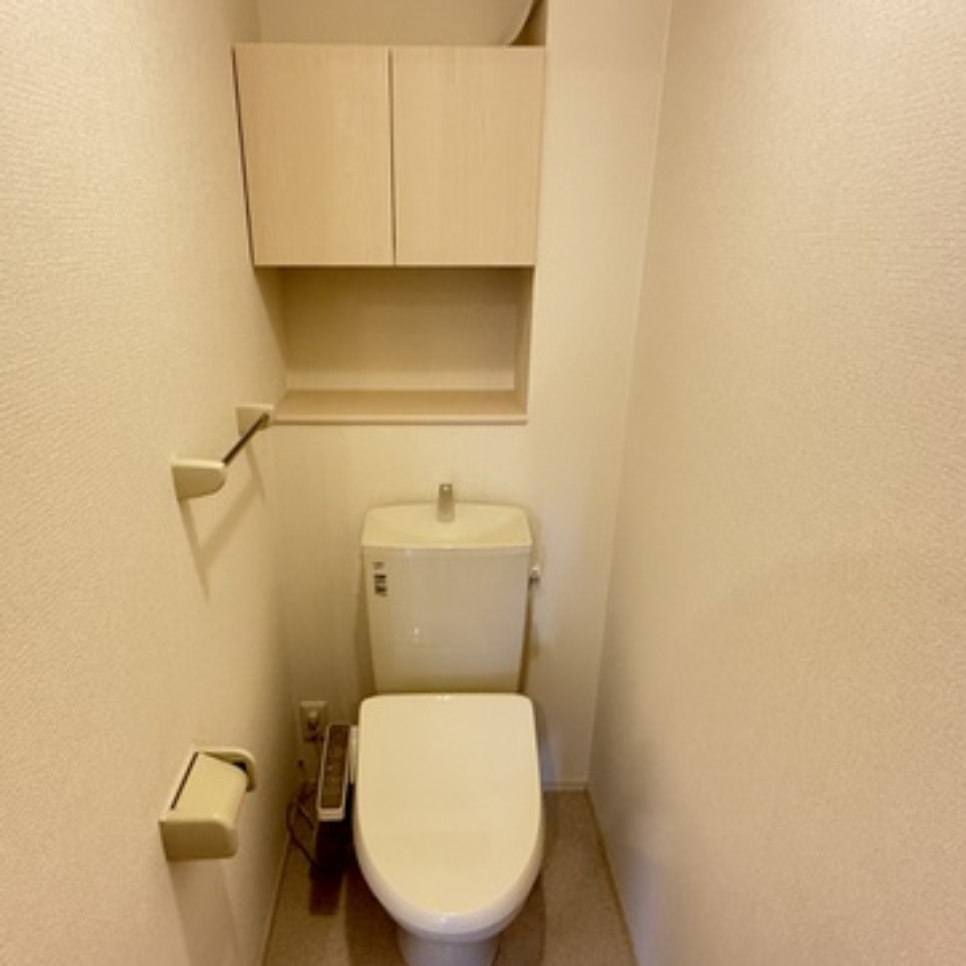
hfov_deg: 64.9
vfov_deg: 64.6
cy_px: 566
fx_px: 758
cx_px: 442
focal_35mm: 24
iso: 400
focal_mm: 2.22
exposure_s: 1/60
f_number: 2.2
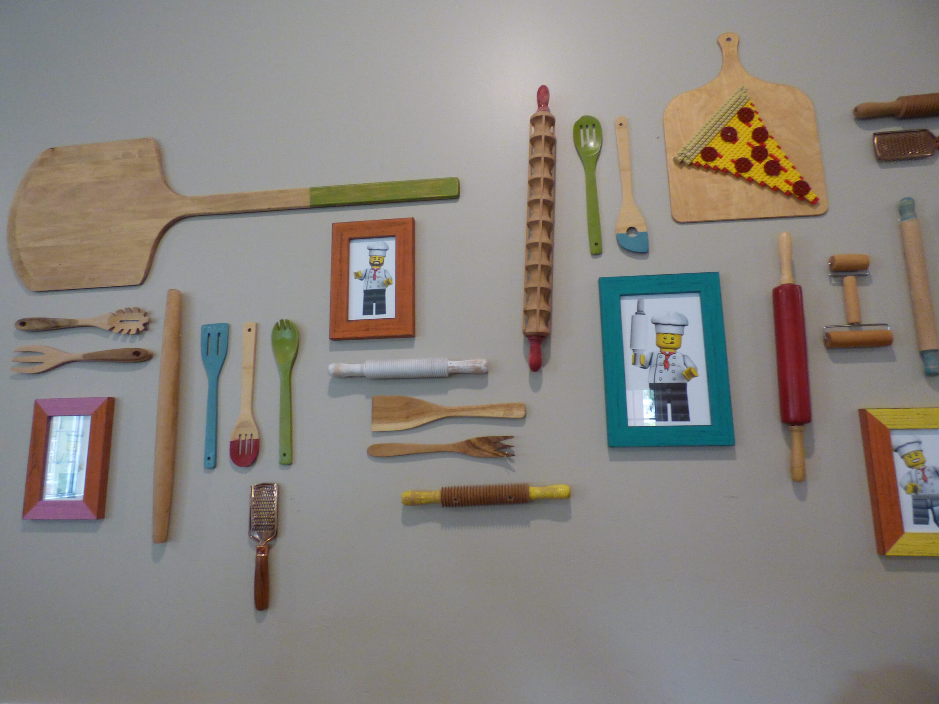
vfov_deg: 66.0
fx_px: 543
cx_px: 470
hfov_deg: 81.7
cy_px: 352
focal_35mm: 20
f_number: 2.8
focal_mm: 3.58
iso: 400
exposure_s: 1/25
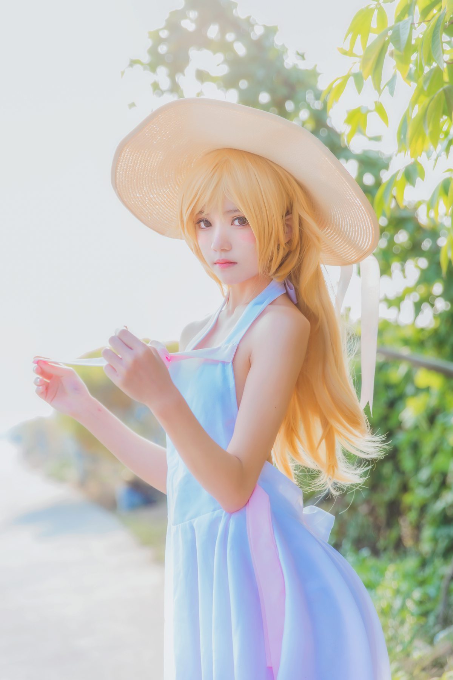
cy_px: 340
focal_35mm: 70
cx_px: 226
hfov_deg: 19.5
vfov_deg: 28.8
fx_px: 1321
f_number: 2.8
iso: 80
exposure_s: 1/200
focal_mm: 70
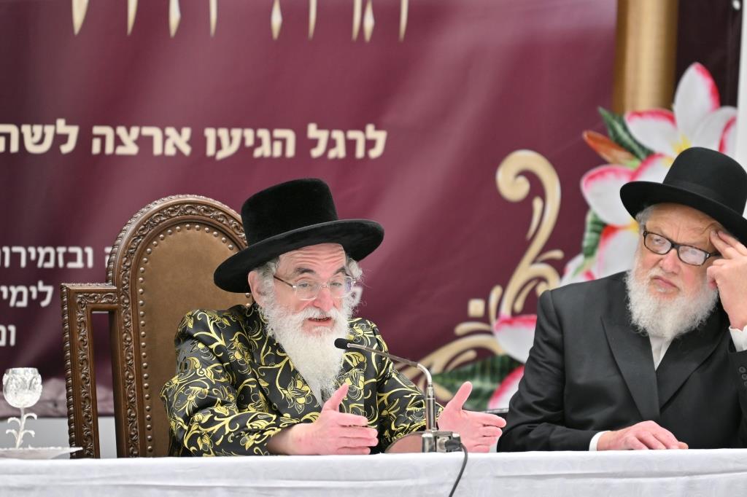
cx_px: 374
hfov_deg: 6.9
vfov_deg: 4.6
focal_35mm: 300
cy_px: 248
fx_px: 6223
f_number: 2.8
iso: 200
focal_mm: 200
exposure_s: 1/250
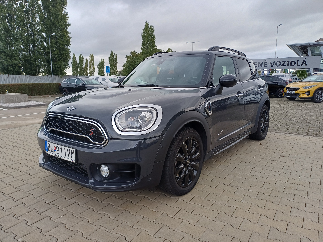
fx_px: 233
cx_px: 162
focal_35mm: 25
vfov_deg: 54.9
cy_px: 121
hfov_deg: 69.4
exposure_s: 1/209
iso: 50
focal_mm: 4.65
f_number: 1.8
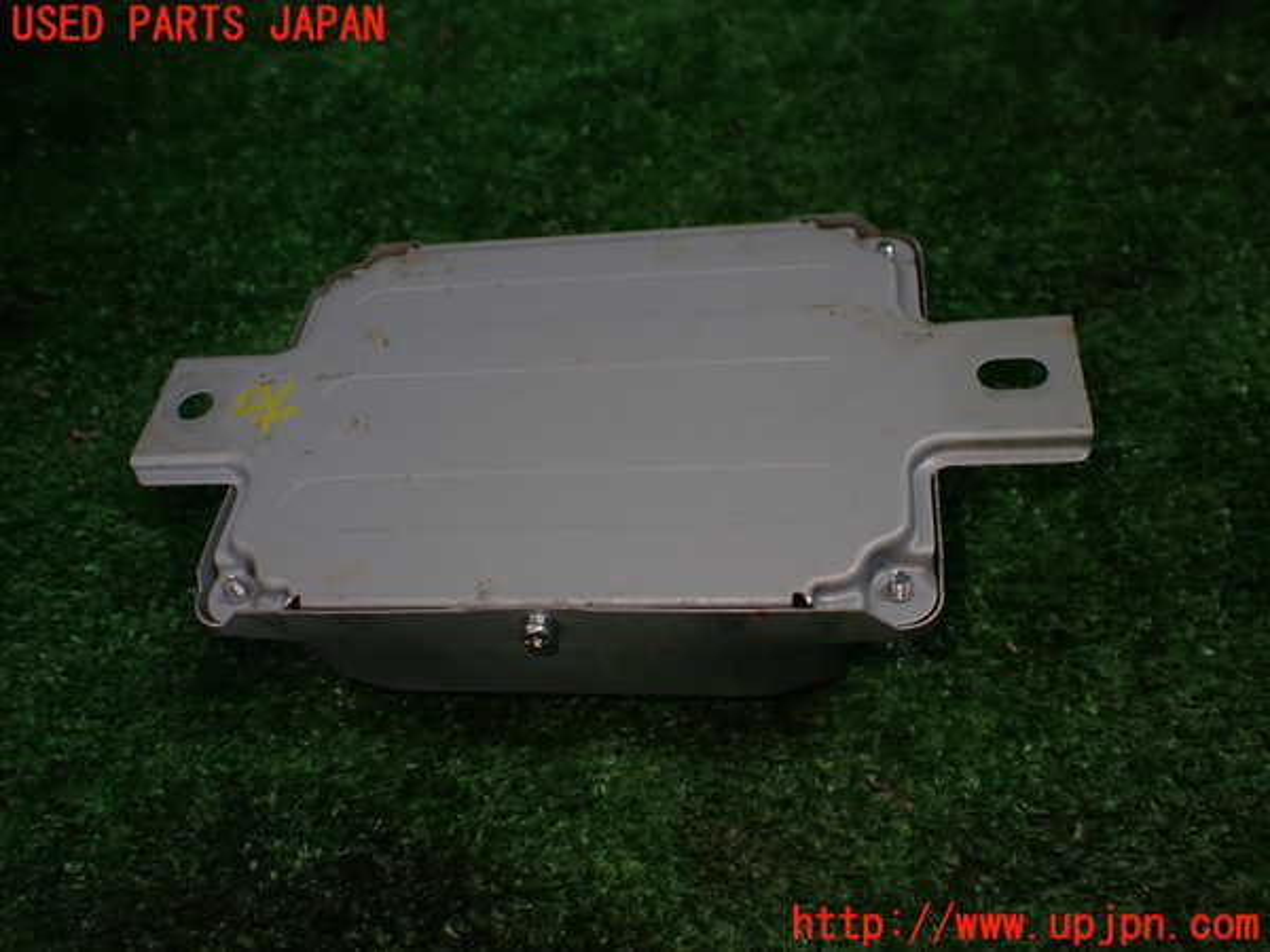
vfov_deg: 46.8
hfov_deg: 60.0
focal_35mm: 30
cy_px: 476
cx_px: 635
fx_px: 1101
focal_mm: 5.4
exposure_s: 1/125
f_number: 2.3
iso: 160
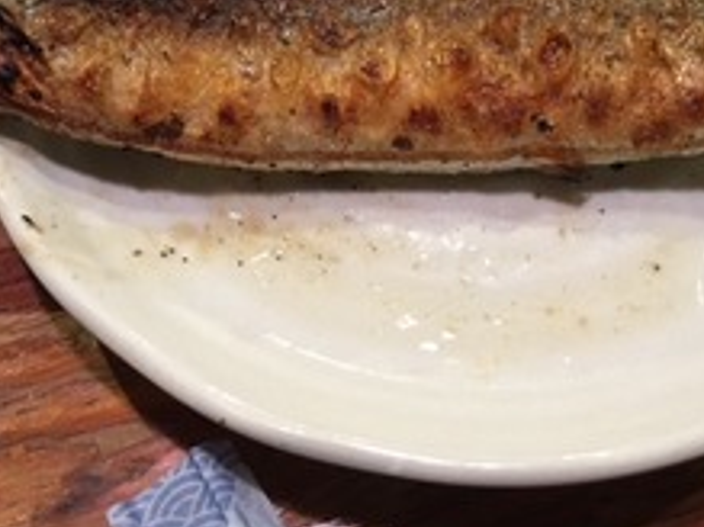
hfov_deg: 36.2
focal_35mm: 53
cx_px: 383
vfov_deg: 26.7
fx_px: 1077
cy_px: 67
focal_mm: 4.15
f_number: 2.2
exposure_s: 1/15
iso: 64
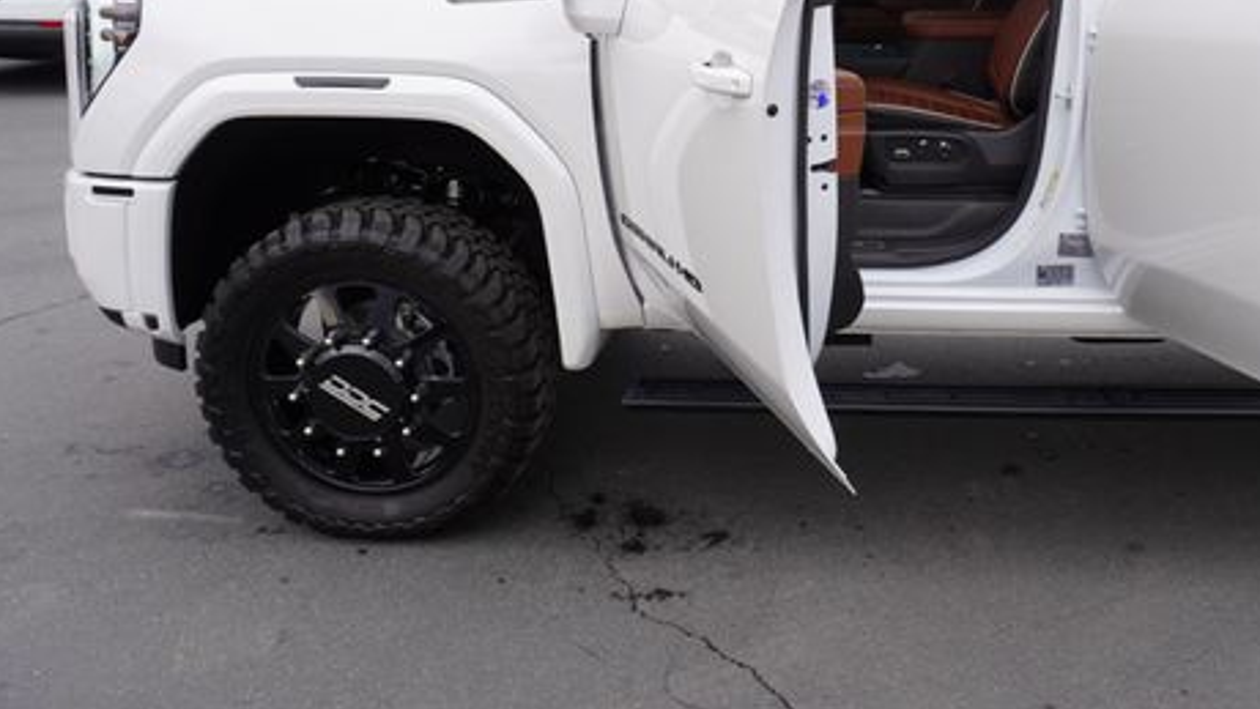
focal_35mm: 35
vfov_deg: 32.8
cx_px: 819
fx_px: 1170
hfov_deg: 55.7
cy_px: 137
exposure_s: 1/100
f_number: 6.3
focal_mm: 16
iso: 100
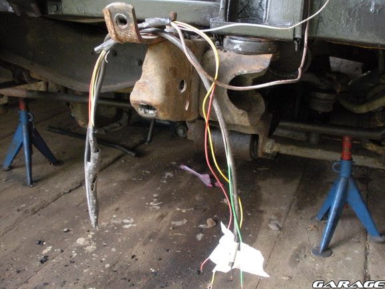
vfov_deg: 35.9
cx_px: 213
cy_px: 130
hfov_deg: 46.7
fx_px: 445
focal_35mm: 40
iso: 400
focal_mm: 6.3
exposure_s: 1/45.1
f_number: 3.5
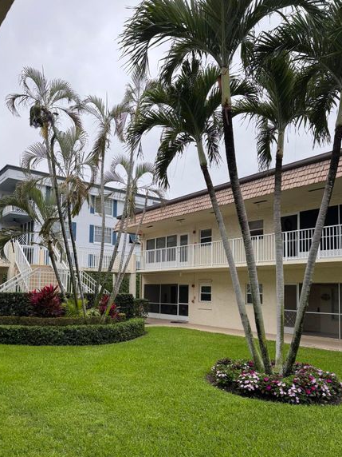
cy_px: 266
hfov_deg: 49.6
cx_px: 151
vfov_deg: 63.1
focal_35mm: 28
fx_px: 369
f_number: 1.78
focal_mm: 6.76
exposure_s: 1/822
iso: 80
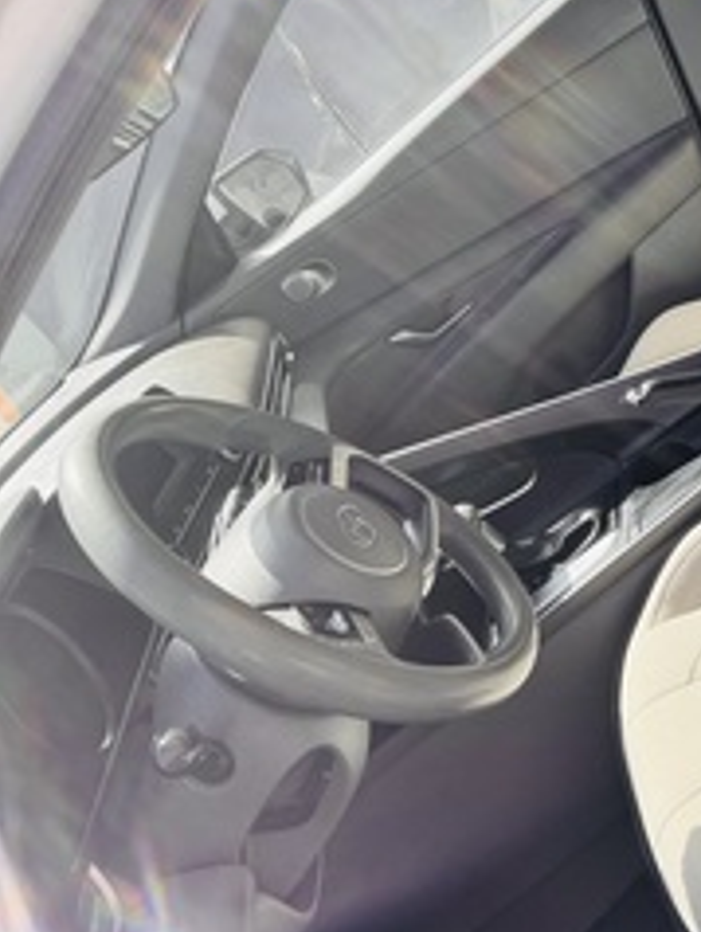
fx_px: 1240
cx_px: 668
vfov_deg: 41.1
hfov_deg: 29.8
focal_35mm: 46
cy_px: 401
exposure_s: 1/925
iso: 80
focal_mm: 6.76
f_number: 1.78
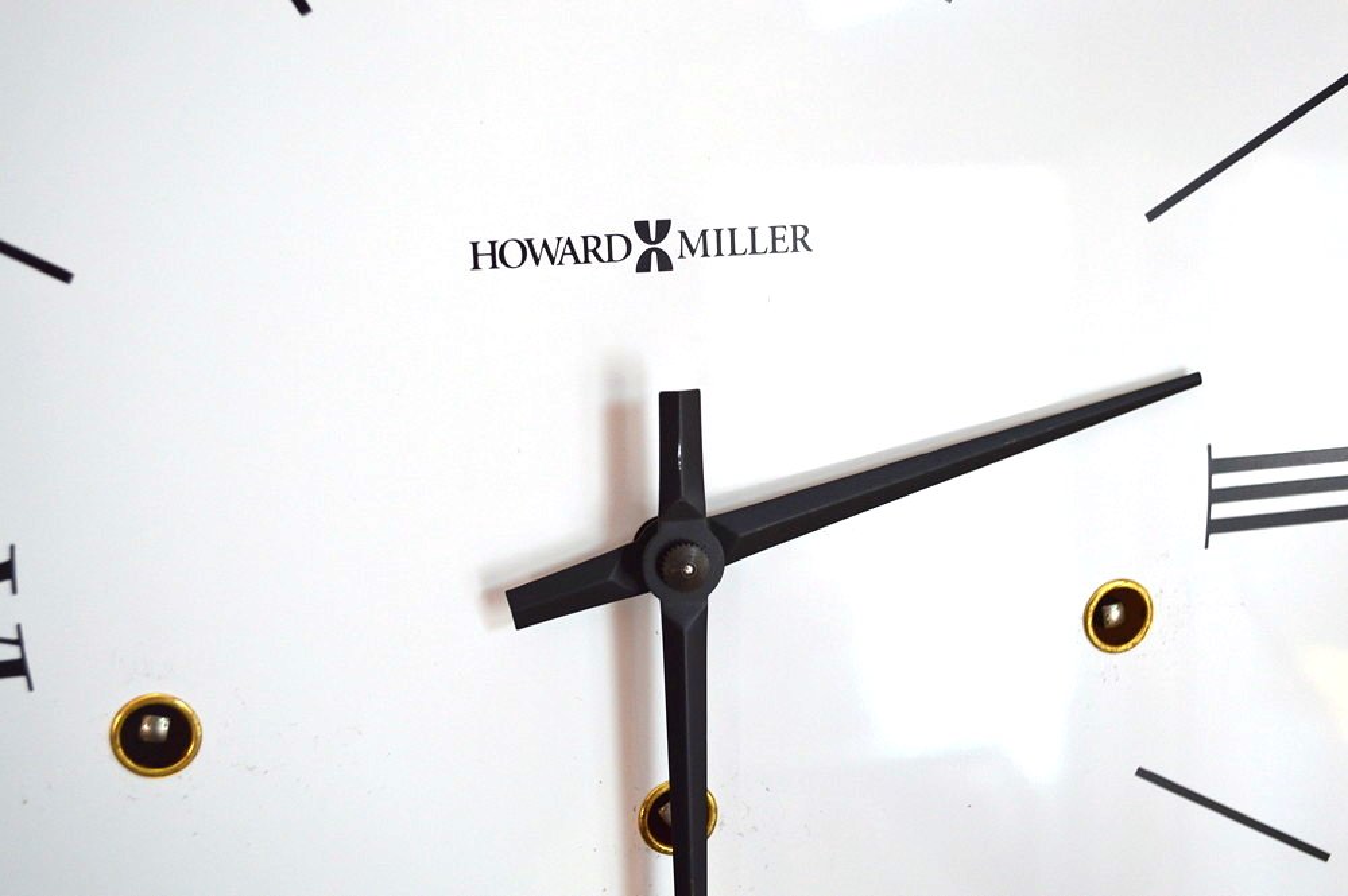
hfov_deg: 46.4
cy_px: 448
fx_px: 1571
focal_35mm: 42
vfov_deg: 31.8
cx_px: 674
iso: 400
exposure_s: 1/80
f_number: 4.5
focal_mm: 28
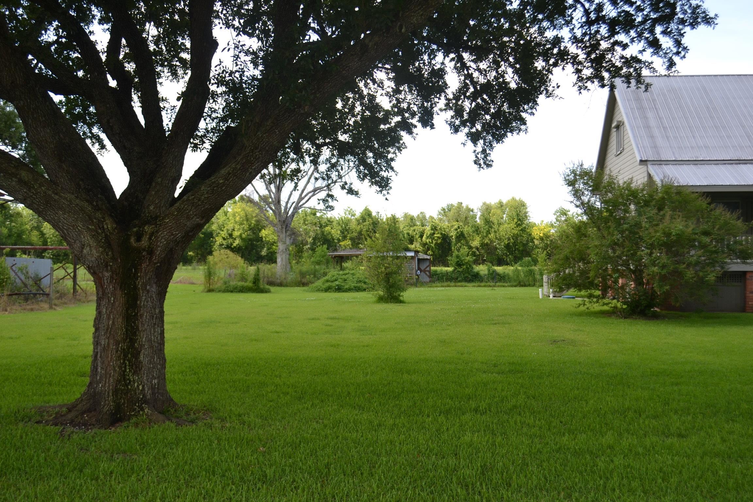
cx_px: 376
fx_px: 816
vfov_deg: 34.2
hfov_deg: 49.6
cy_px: 251
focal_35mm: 39
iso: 100
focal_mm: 26
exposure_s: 1/200
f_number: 5
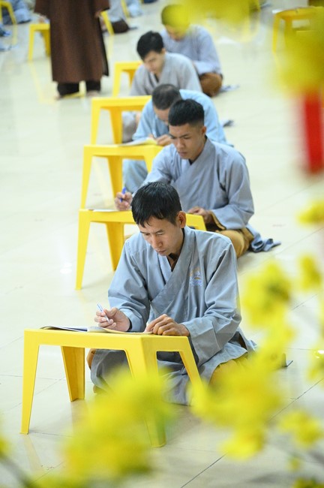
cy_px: 244
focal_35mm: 120
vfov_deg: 17.1
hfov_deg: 11.4
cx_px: 162
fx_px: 1623
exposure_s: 1/250
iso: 20000
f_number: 4
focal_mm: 120
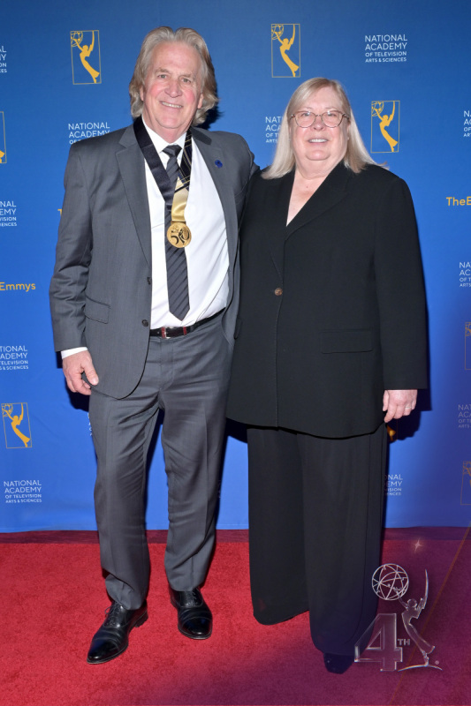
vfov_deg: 50.7
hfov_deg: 35.0
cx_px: 236
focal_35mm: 38
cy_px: 353
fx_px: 746
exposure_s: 1/125
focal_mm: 38
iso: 1000
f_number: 10
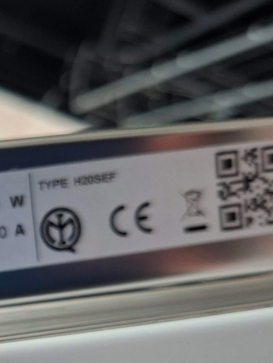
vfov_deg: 33.5
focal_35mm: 56
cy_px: 281
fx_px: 589
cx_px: -127
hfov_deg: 22.0
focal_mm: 5.54
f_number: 1.8
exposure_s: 1/33
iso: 320
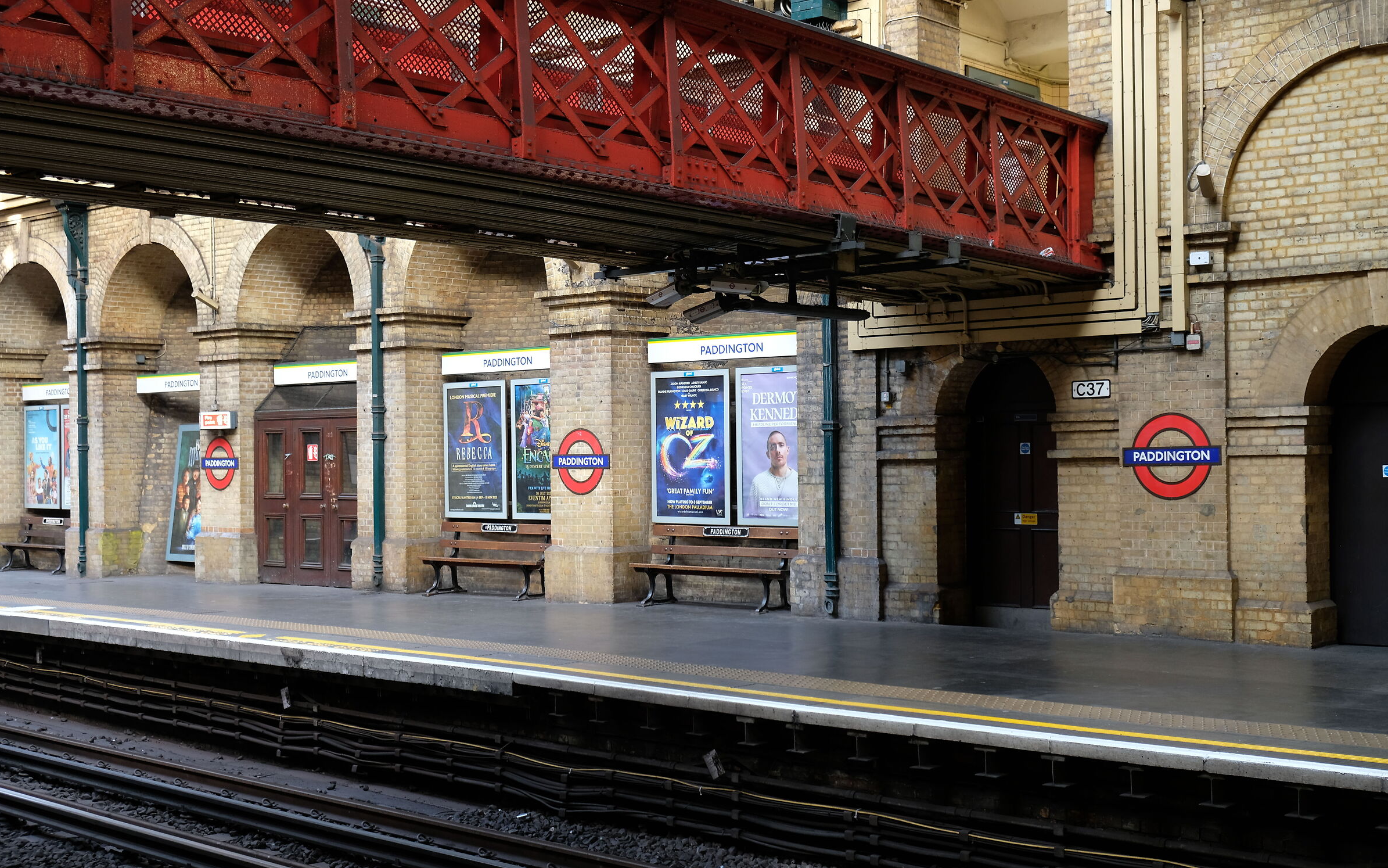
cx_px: 693
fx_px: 1664
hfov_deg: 45.3
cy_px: 437
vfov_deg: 29.2
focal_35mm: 44
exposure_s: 1/20
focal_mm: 28.9
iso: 500
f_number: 4
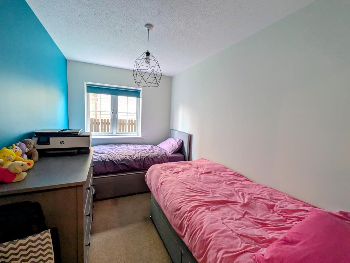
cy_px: 132
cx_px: 175
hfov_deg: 102.0
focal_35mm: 14
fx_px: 142
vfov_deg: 85.7
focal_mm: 1.83
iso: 70
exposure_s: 1/33.3
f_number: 2.2
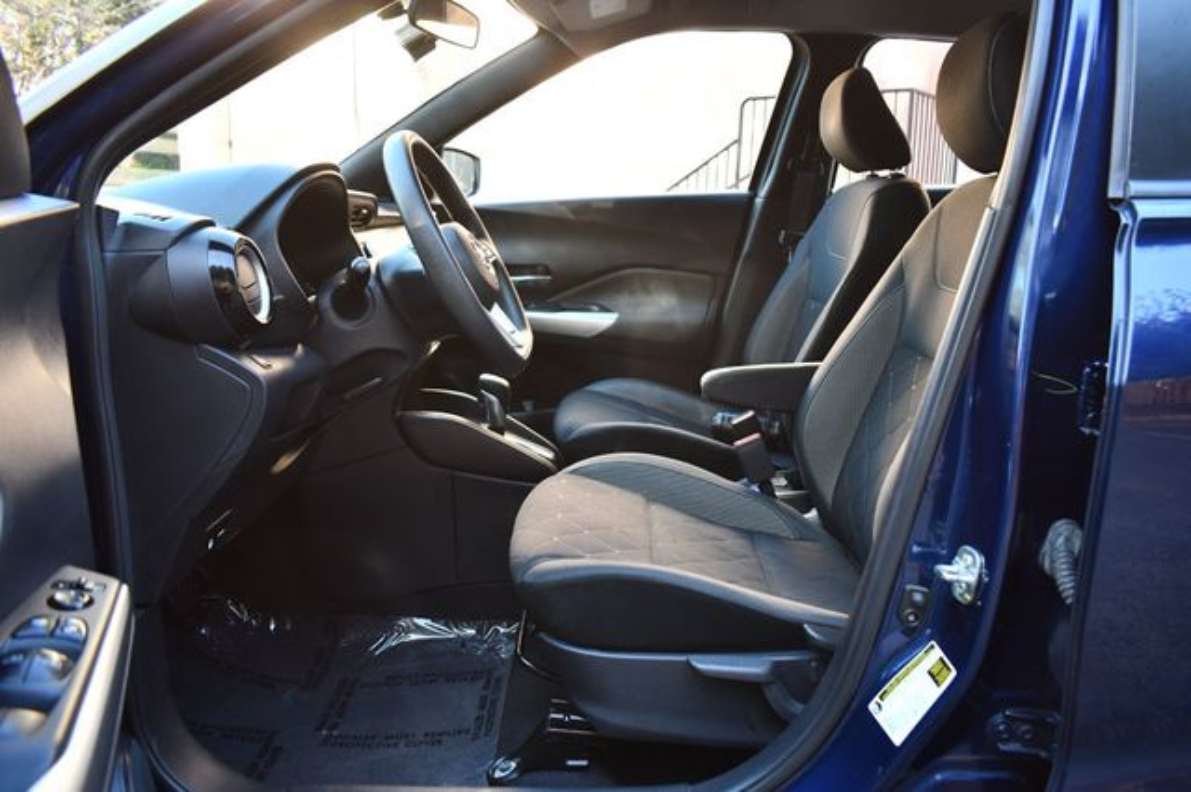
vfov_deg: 47.9
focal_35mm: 27
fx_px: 893
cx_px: 596
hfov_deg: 67.4
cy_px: 396
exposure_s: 1/160
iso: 800
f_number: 3.5
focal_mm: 18
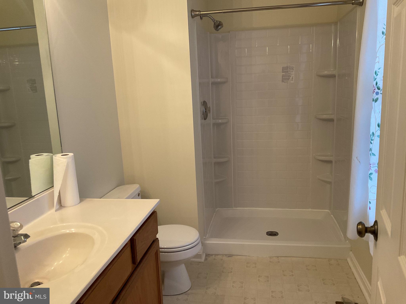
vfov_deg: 48.2
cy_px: 152
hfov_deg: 61.7
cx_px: 203
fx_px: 340
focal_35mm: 29
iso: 125
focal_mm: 3
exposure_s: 1/60
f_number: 1.8
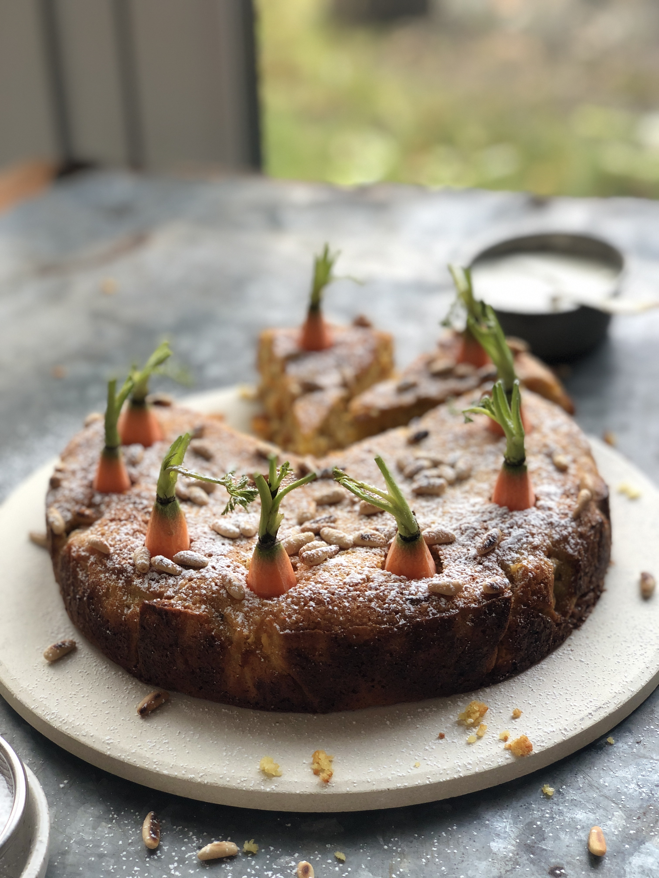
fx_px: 1320
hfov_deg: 28.0
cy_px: 439
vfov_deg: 36.8
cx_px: 330
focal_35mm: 52
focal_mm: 6
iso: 40
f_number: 2.4
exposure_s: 1/50
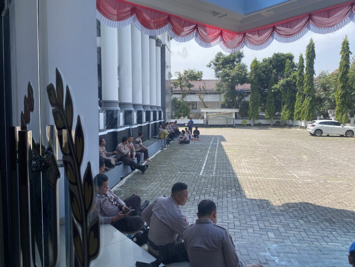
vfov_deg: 53.1
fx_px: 267
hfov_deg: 67.3
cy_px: 134
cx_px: 178
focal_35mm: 26
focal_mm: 4.25
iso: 32
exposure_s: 1/192
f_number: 1.8
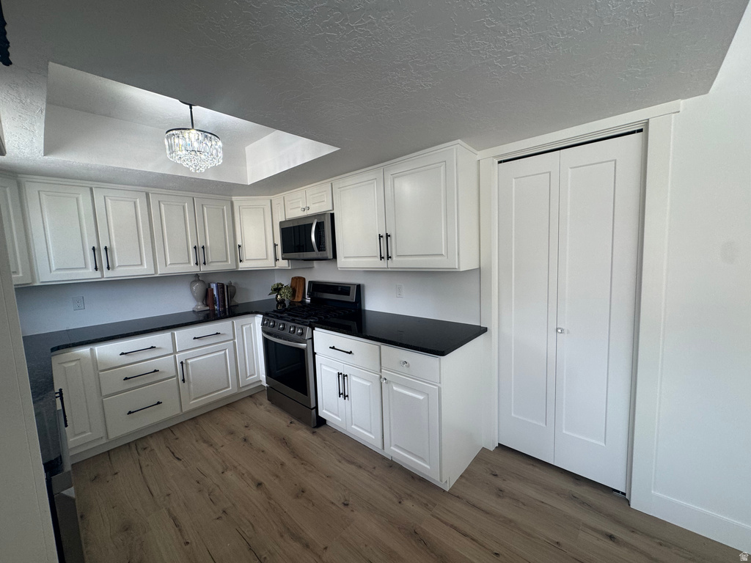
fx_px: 304
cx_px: 376
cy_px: 282
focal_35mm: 14
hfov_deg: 102.1
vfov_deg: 85.7
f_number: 2.2
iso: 125
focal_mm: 2.22
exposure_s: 1/120
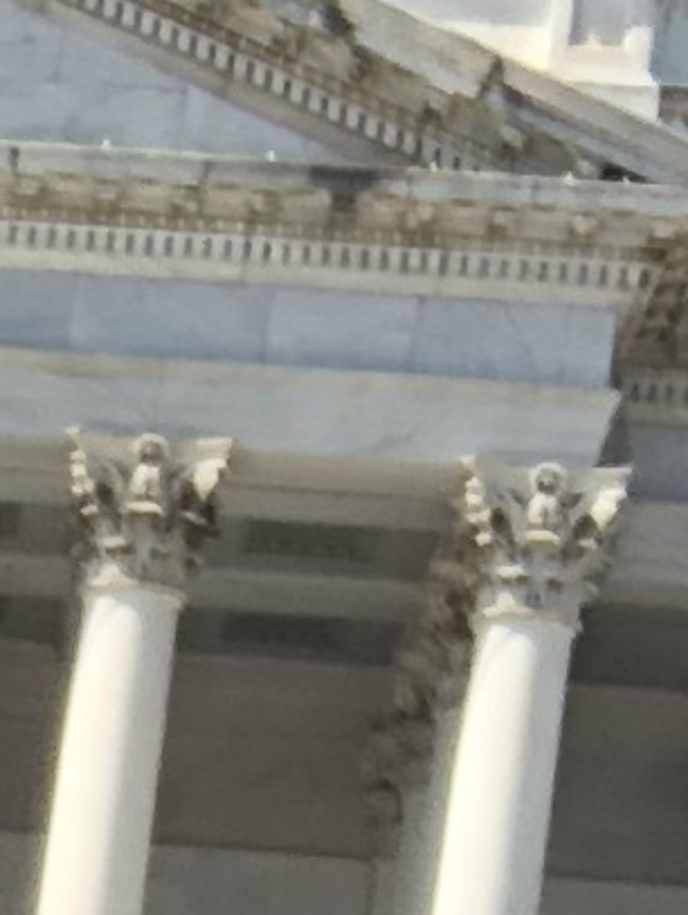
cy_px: 2273
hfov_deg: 5.7
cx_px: -1315
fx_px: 6429
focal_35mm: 243
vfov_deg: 7.5
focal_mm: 2.87
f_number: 2.2
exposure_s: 1/262
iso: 20
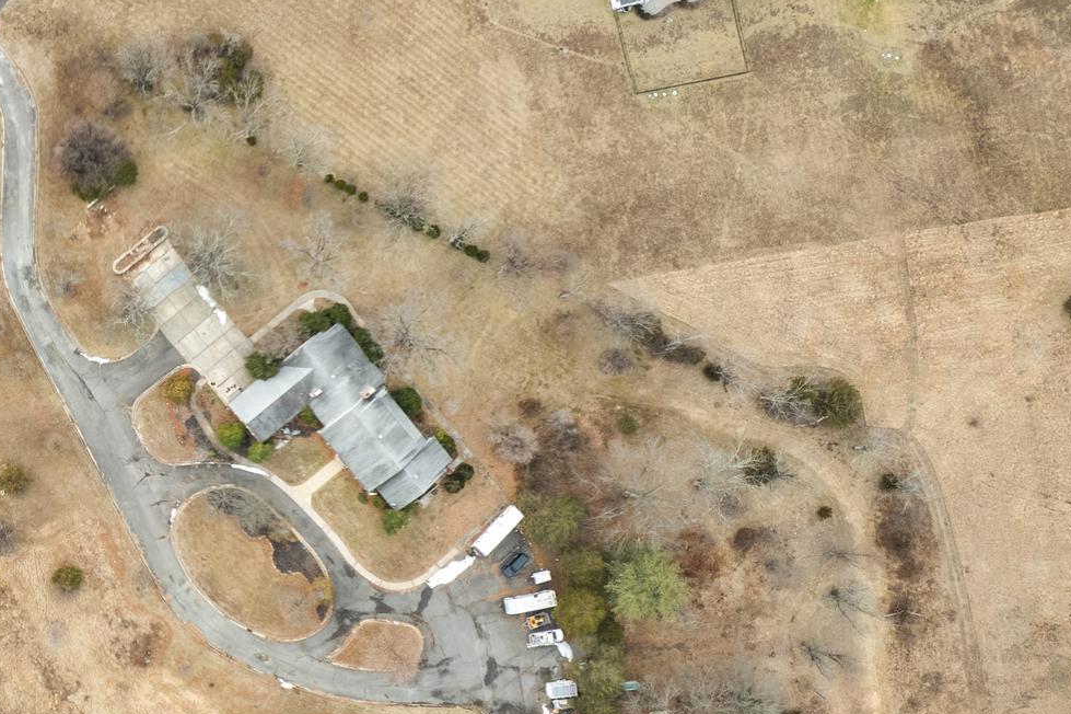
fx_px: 1368
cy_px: 404
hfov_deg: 39.0
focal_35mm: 46
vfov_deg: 29.2
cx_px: 61
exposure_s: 1/640
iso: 100
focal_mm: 8.38
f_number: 2.8
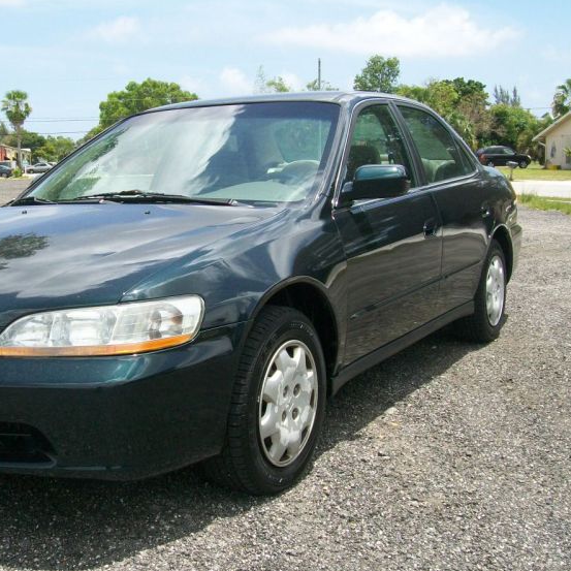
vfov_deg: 36.8
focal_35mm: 46
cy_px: 302
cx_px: 182
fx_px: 858
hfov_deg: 36.3
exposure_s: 1/320
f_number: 4.8
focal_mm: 6
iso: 64
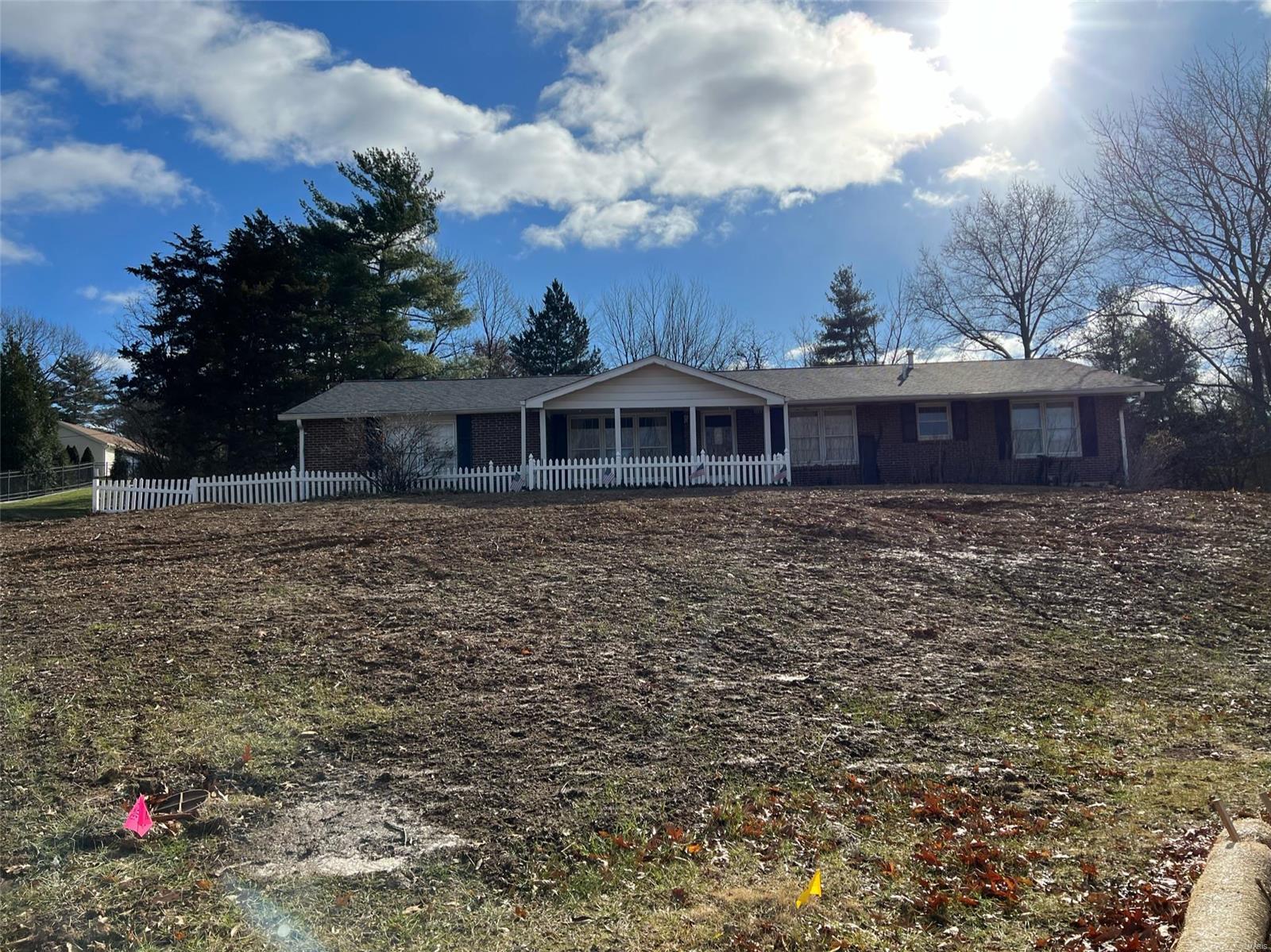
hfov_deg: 67.3
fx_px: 954
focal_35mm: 26
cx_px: 636
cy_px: 476
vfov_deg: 53.0
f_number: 1.5
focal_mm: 5.7
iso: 50
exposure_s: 1/6211
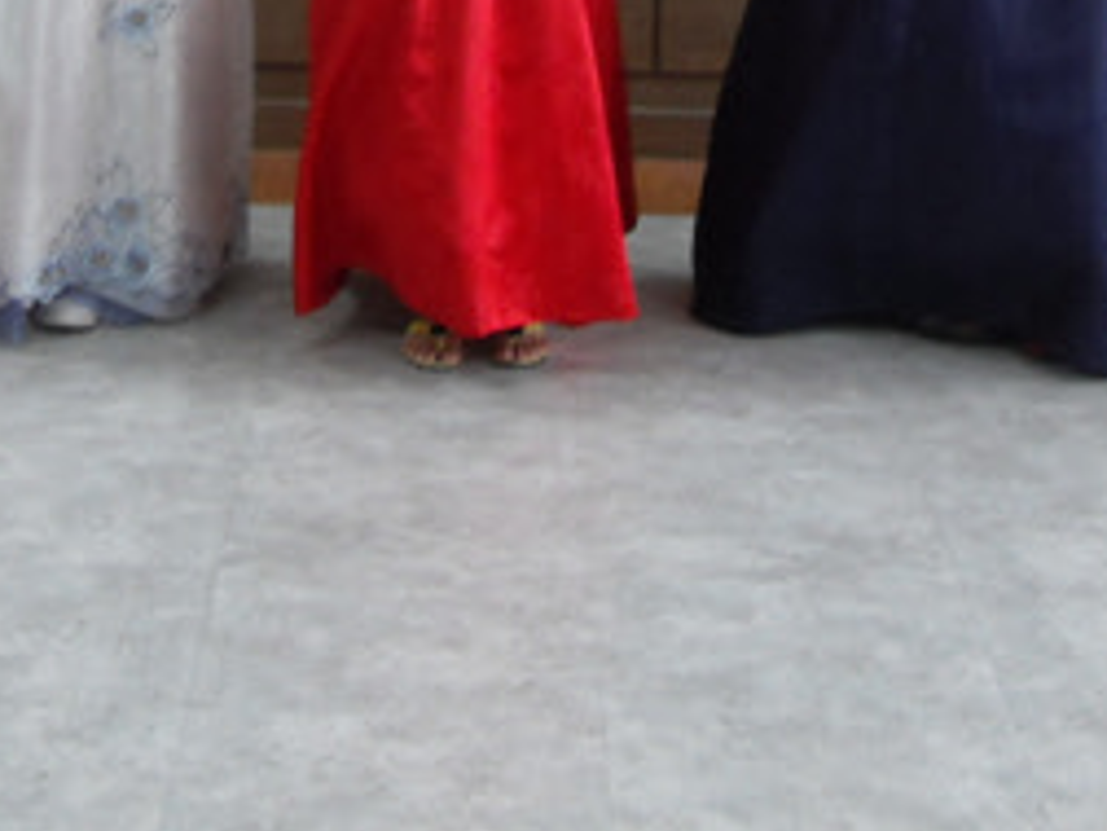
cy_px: -312
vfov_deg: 12.8
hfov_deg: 17.7
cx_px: 646
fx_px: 3550
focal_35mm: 111
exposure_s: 1/45
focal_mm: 7.5
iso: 160
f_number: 3.2
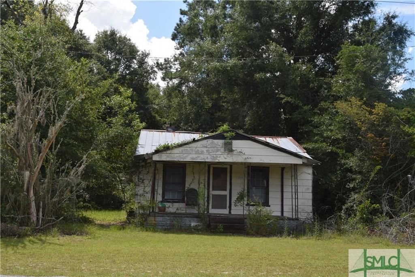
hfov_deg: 53.1
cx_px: 208
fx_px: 415
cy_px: 138
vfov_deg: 36.8
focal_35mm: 36
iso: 100
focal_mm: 24
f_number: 9
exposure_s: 1/200
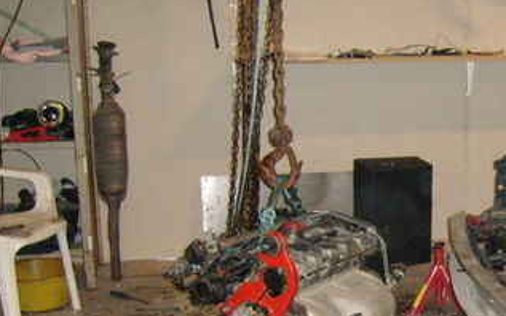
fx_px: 1034
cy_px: 275
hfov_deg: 26.6
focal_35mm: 75
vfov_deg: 17.2
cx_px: 455
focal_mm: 5.95
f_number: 2.8
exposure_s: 1/30
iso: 282
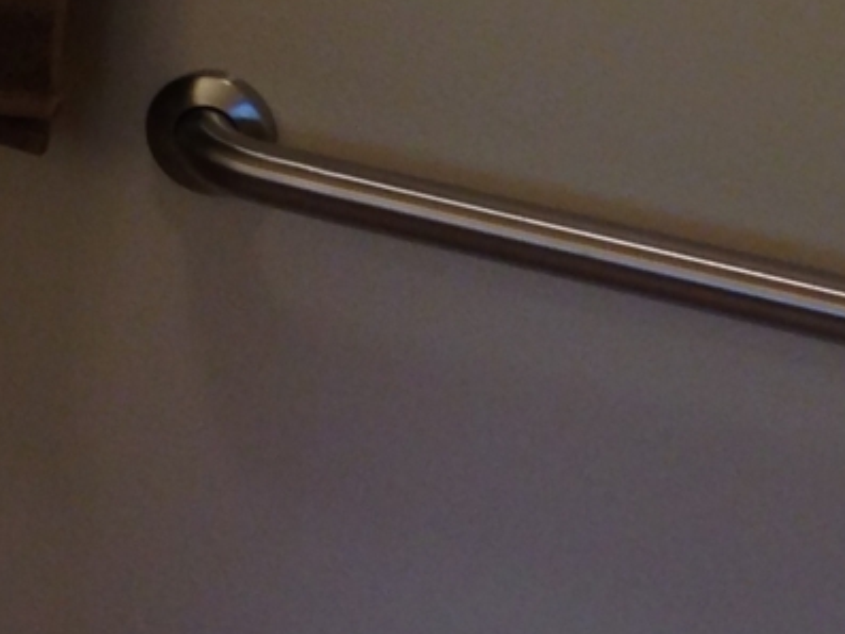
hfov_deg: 10.1
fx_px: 4175
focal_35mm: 171
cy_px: -123
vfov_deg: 8.6
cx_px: -1145
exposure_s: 1/40
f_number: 2.4
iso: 64
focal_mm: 4.12
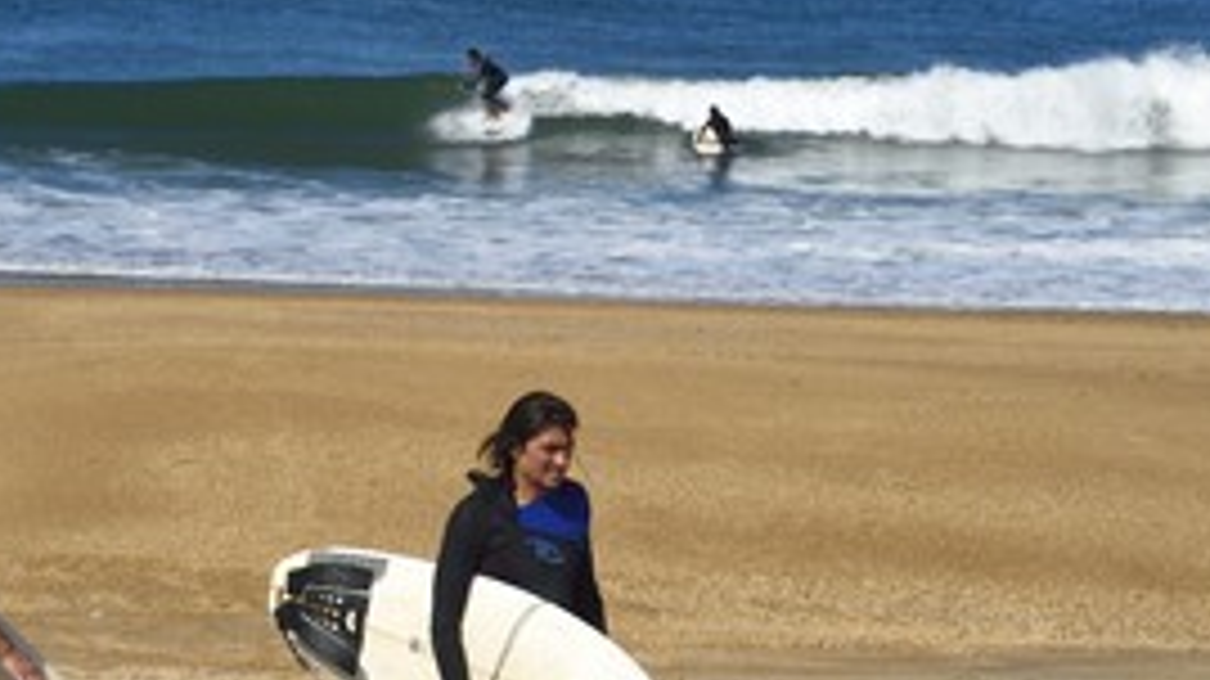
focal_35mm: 229
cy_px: 522
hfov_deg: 9.4
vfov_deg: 5.3
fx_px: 7344
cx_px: 490
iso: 200
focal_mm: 140
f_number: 16
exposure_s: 1/250
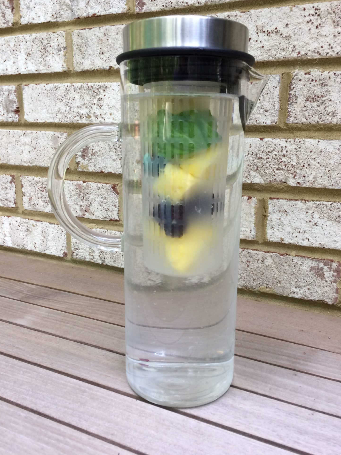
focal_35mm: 30
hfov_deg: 46.8
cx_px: 174
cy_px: 225
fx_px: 394
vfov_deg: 60.0
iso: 40
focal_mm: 4.15
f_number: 2.2
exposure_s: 1/30
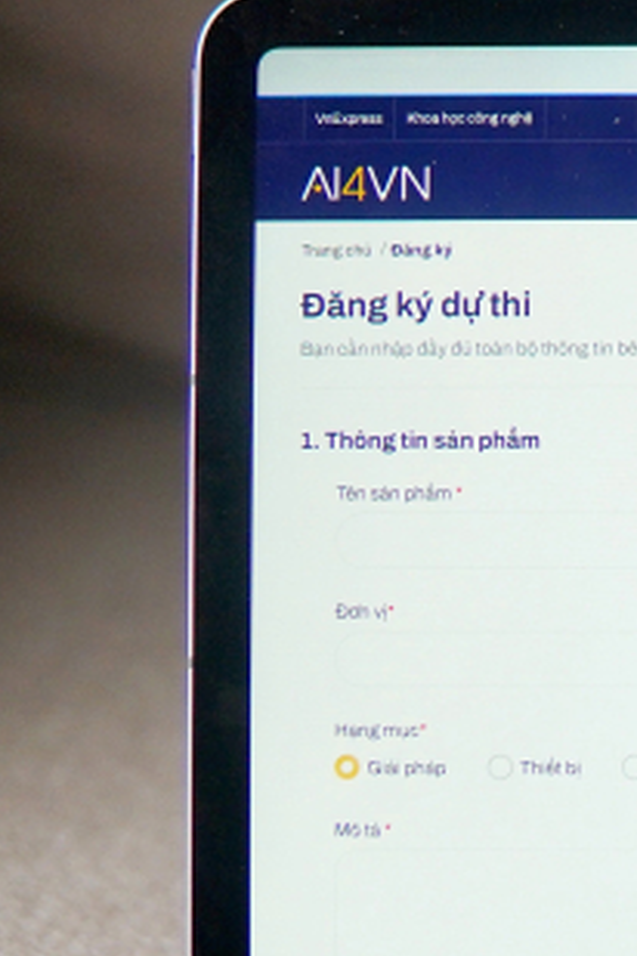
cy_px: 534
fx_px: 2627
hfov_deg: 13.2
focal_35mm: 99
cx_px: 906
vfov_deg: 20.6
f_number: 1.6
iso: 640
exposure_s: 1/4000
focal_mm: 30
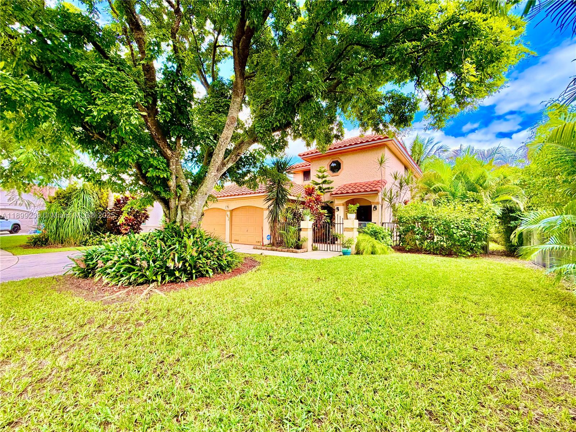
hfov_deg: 102.1
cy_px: 216
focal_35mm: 14
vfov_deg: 85.7
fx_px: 233
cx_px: 288
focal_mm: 2.22
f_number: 2.2
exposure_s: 1/195
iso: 64
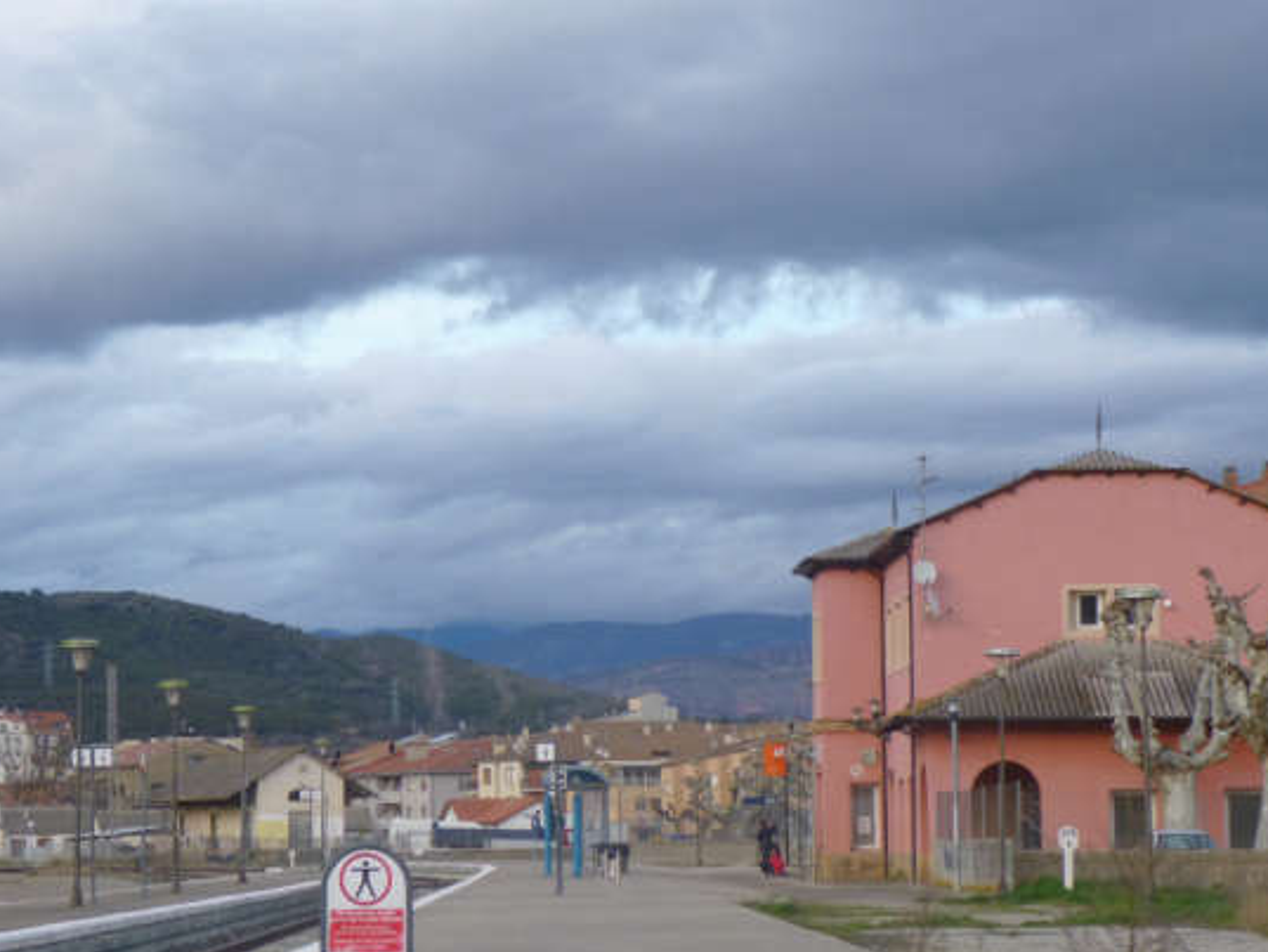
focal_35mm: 123
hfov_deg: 16.0
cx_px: 548
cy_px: 583
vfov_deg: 12.0
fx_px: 4507
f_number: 5
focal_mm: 15.3
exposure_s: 1/60
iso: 100
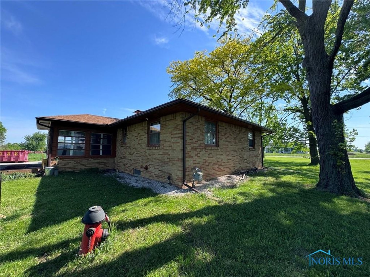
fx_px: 150
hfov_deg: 102.1
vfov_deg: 85.7
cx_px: 185
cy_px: 138
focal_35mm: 14
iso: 50
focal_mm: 2.22
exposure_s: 1/625
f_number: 2.2
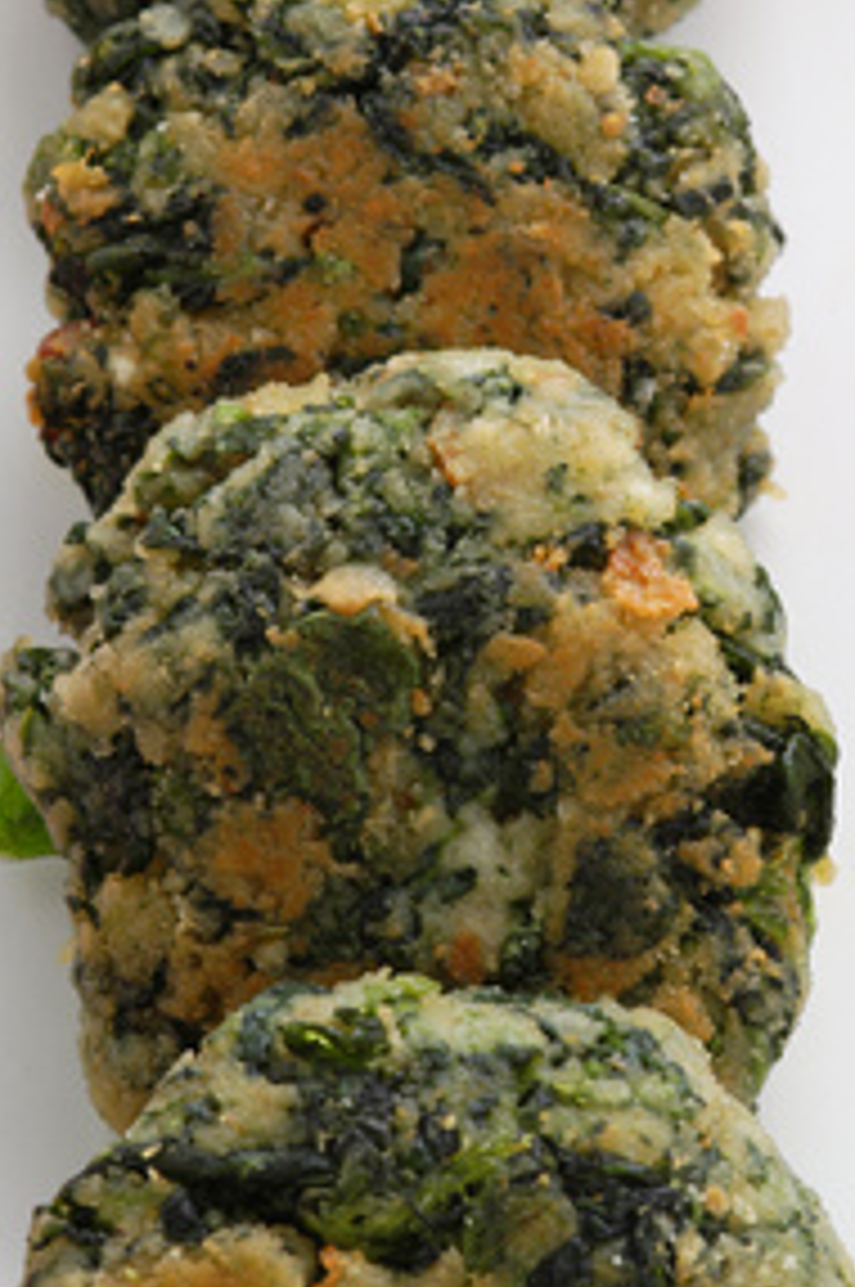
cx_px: 486
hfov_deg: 5.9
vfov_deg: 8.8
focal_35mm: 234
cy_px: 587
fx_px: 8347
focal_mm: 105
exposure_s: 1/80
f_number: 14
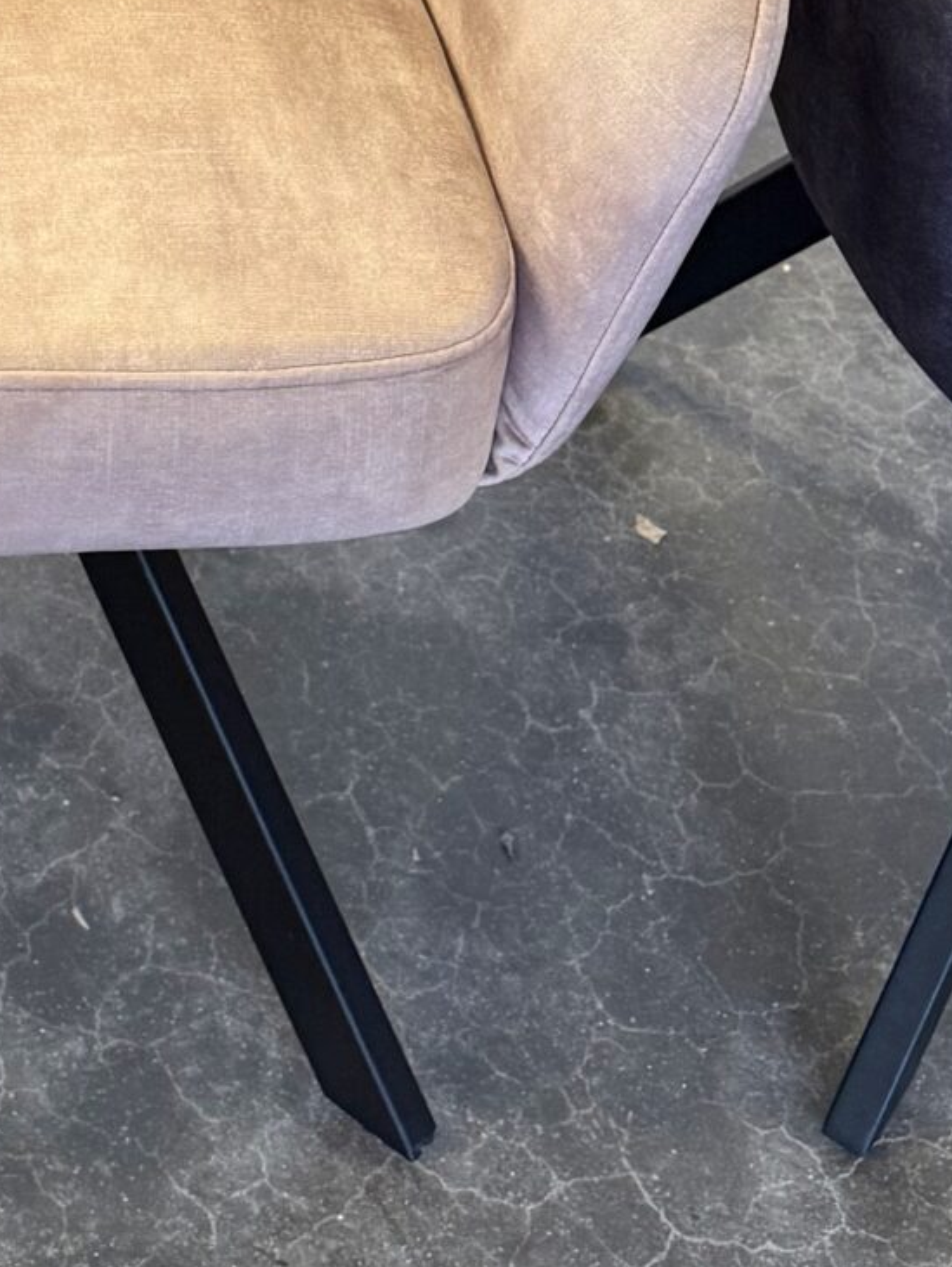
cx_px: -108
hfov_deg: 17.0
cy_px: -321
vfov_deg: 21.3
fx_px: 3078
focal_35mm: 84
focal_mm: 6.76
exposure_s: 1/50
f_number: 1.78
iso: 250
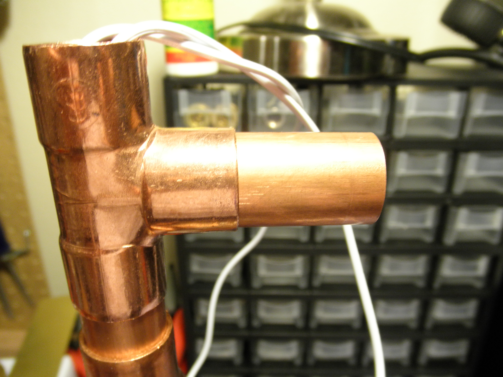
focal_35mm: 28
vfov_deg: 49.7
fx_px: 407
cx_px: 252
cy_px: 188
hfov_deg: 63.4
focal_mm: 5
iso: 200
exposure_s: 1/8
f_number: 3
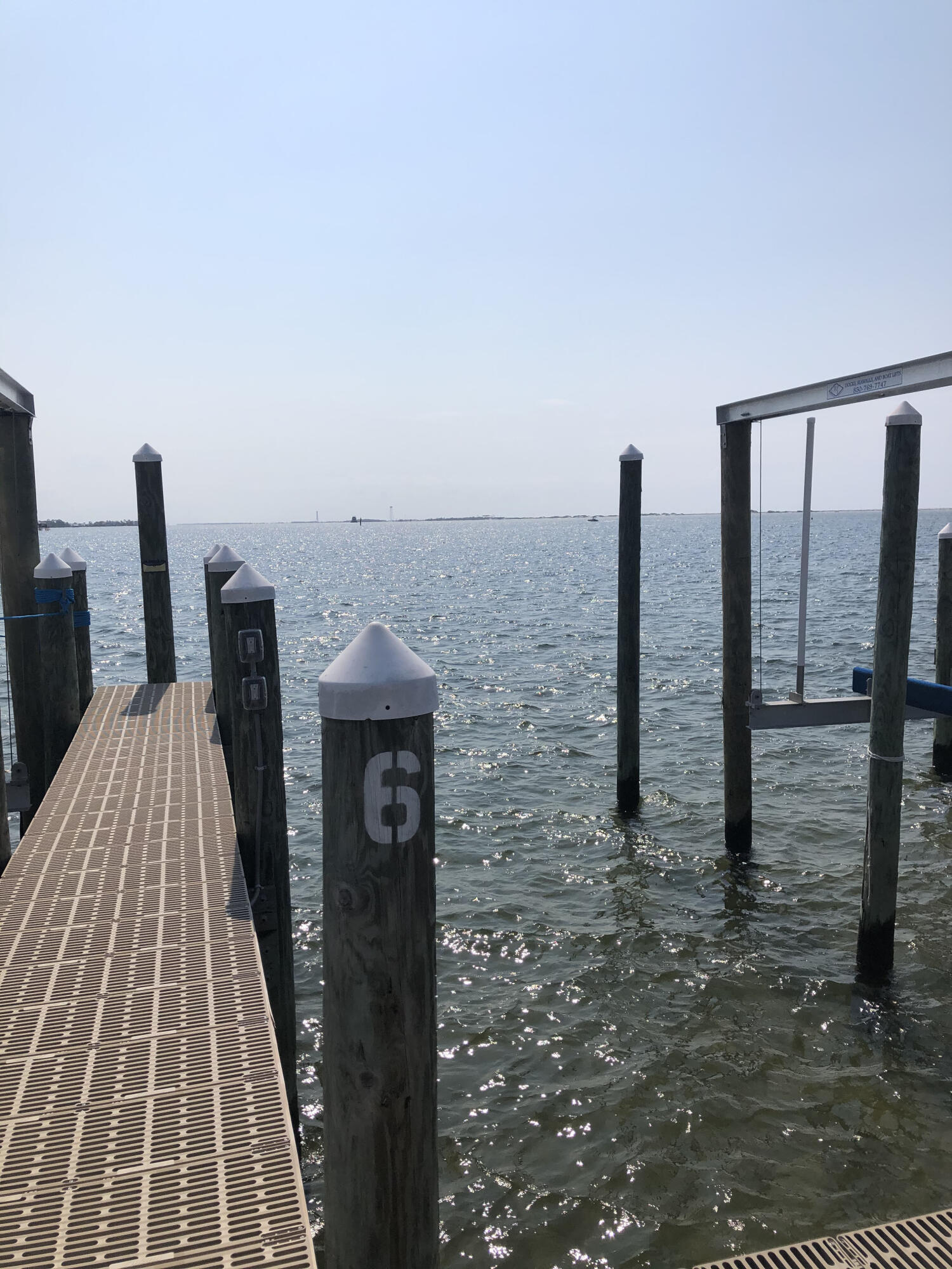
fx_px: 1027
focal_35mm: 28
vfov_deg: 63.4
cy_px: 634
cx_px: 476
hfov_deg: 49.7
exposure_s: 1/6897
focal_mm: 3.99
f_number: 1.8
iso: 20
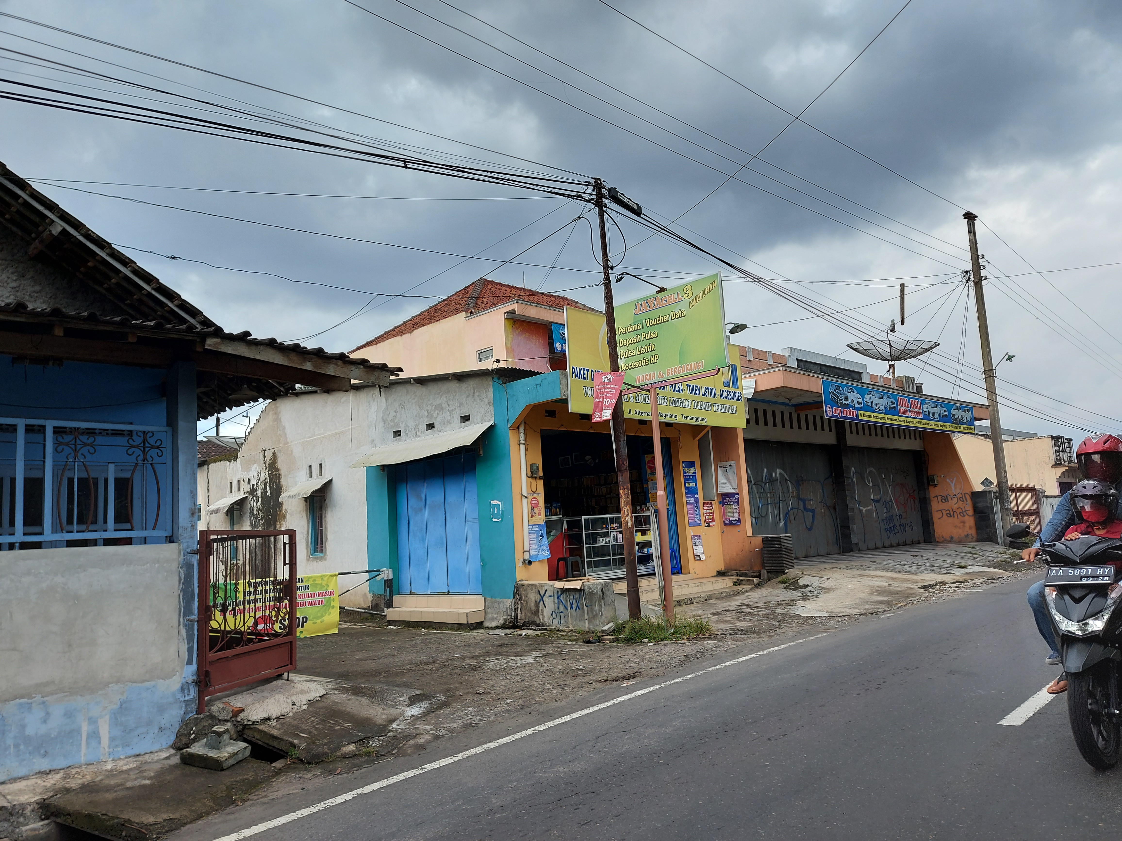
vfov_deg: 56.8
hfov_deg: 71.6
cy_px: 420
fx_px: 778
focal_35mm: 24
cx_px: 561
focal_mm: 5.23
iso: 32
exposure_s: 1/237
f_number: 1.8
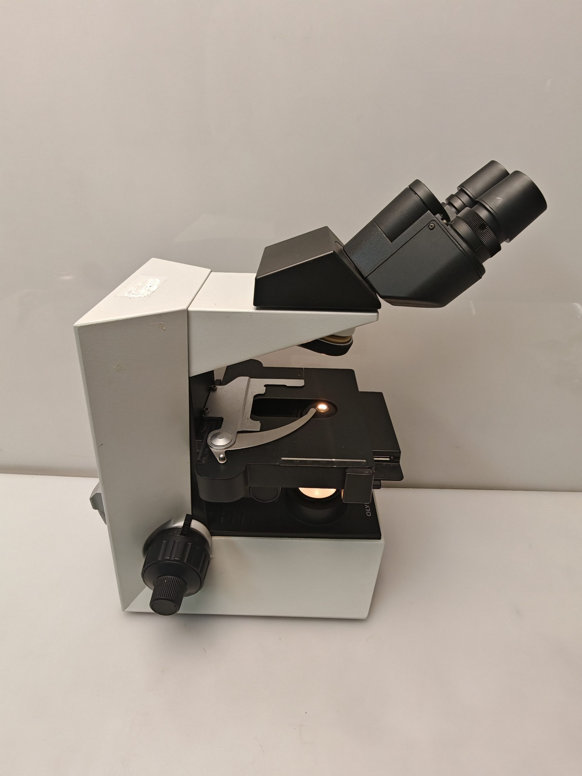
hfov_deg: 71.6
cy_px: 388
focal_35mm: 18
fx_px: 404
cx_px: 291
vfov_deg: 87.8
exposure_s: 1/50
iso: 100
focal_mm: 1.82
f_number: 2
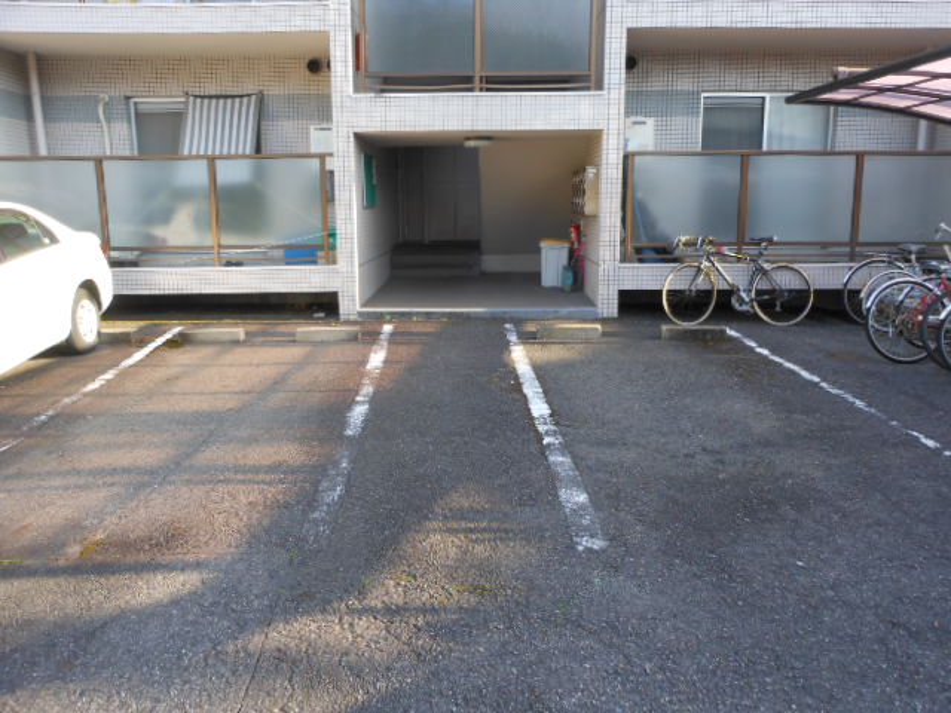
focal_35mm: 28
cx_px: 476
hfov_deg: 63.4
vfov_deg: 49.7
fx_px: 769
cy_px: 356
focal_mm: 5
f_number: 3.7
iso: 80
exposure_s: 1/80
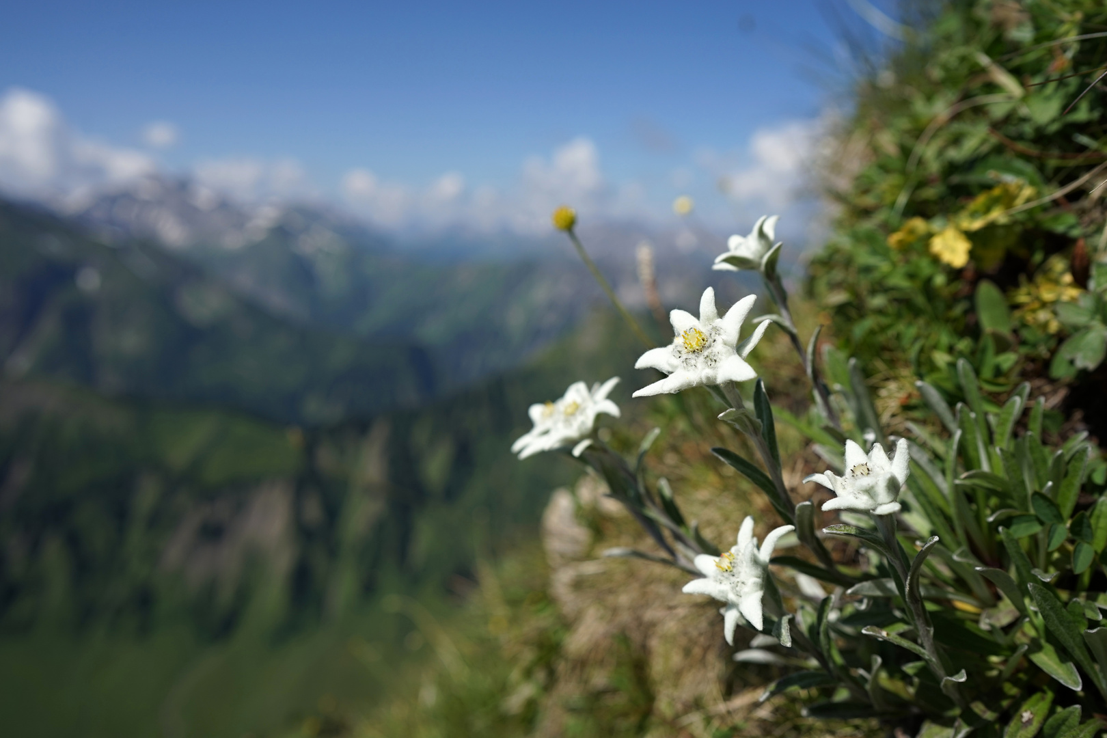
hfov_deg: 71.5
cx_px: 554
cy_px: 369
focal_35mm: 25
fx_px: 769
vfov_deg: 51.3
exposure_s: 1/640
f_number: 5.6
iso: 100
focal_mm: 25
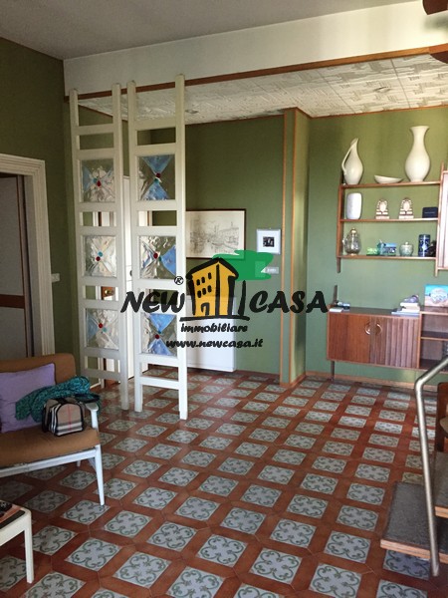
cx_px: 224
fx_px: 500
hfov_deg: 48.2
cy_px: 299
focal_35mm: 29
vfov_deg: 61.7
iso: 250
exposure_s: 1/25
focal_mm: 4.15
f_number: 2.2
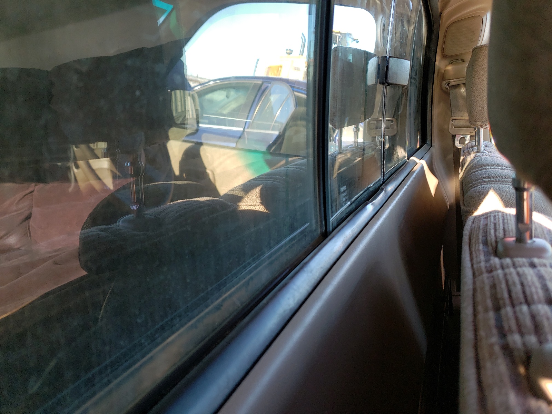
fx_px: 415
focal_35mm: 26
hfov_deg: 67.3
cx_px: 276
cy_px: 207
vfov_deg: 53.1
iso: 50
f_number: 1.5
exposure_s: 1/167
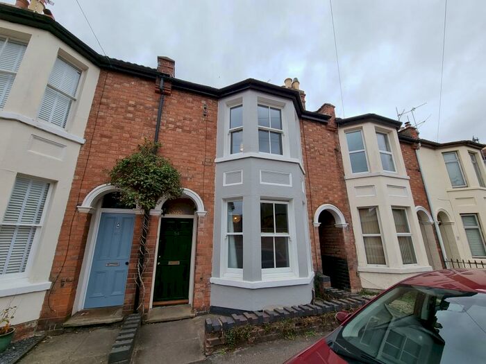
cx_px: 243
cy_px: 182
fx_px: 183
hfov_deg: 106.2
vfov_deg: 89.9
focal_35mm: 13
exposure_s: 1/728
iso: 50
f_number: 2.2
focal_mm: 2.2
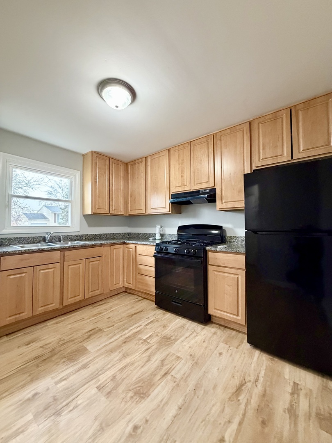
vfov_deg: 102.1
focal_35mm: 14
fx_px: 179
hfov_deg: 85.7
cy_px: 222
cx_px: 166
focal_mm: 2.22
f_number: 2.2
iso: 500
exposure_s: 1/60
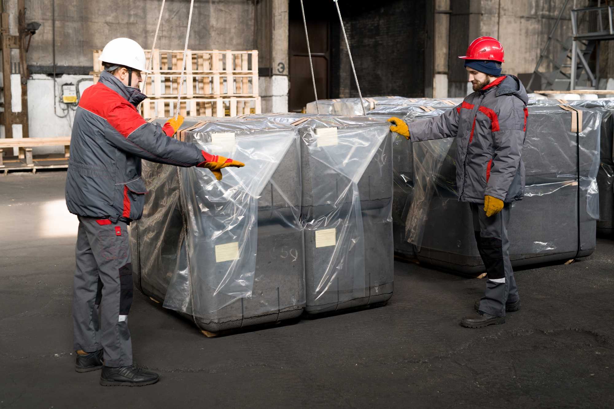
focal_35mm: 50
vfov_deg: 27.0
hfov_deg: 39.6
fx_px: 853
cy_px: 204
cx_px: 307
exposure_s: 1/200
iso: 500
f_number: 4
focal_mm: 50
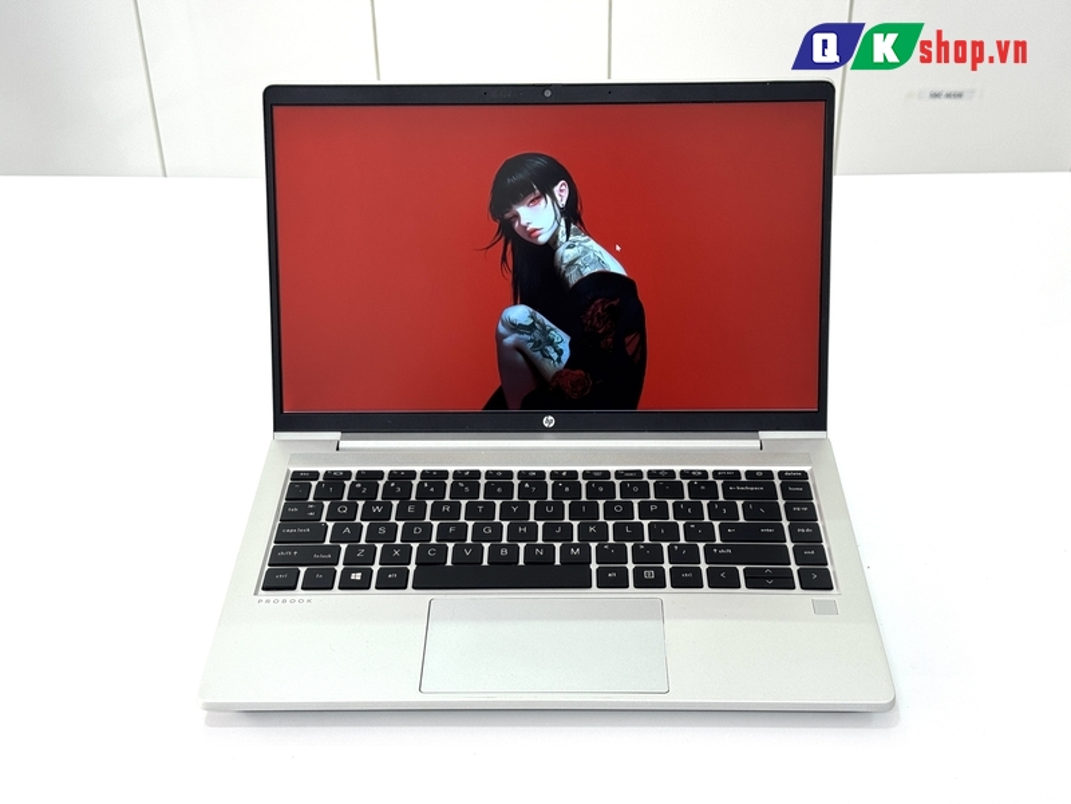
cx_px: 536
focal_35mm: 48
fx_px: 1485
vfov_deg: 30.3
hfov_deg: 39.7
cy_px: 402
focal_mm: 6.76
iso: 50
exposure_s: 1/121
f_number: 1.78
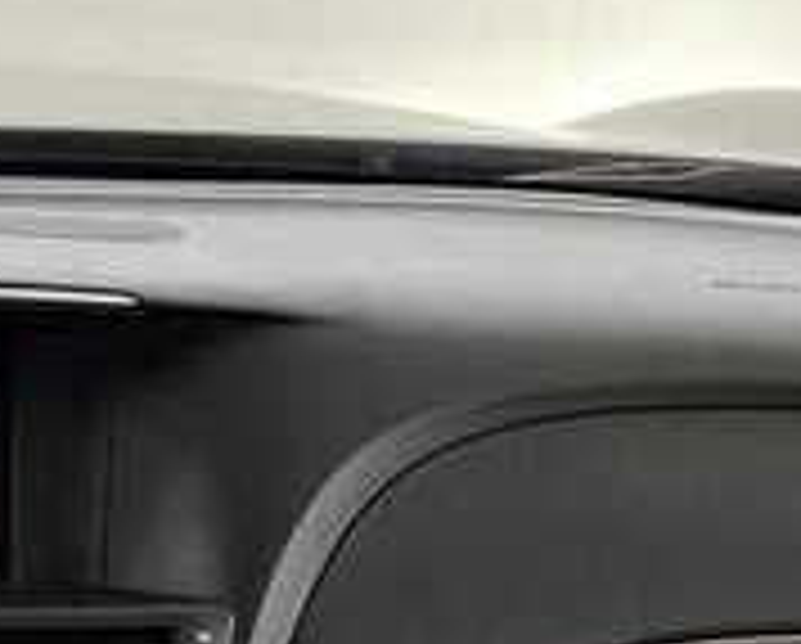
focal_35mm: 128
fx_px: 3039
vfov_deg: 11.8
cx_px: -171
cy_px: 768
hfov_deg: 14.5
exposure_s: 1/100
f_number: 1.6
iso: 100
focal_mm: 4.2
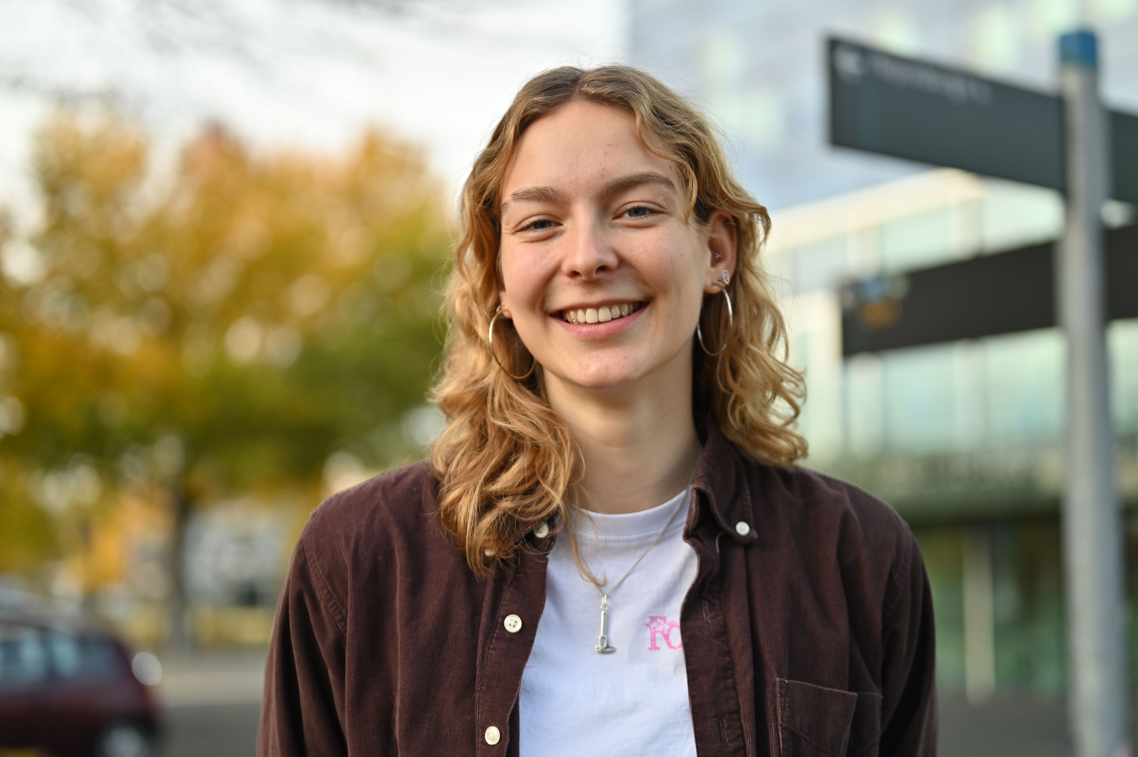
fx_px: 1737
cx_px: 520
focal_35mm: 55
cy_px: 350
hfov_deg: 36.2
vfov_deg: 24.6
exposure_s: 1/2500
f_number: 1.8
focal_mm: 50
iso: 160
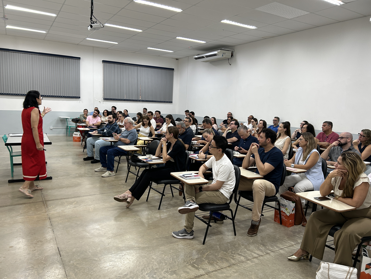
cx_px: 186
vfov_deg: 53.1
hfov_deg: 67.3
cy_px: 140
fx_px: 279
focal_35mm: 26
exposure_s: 1/60
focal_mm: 5.7
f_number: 1.5
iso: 100
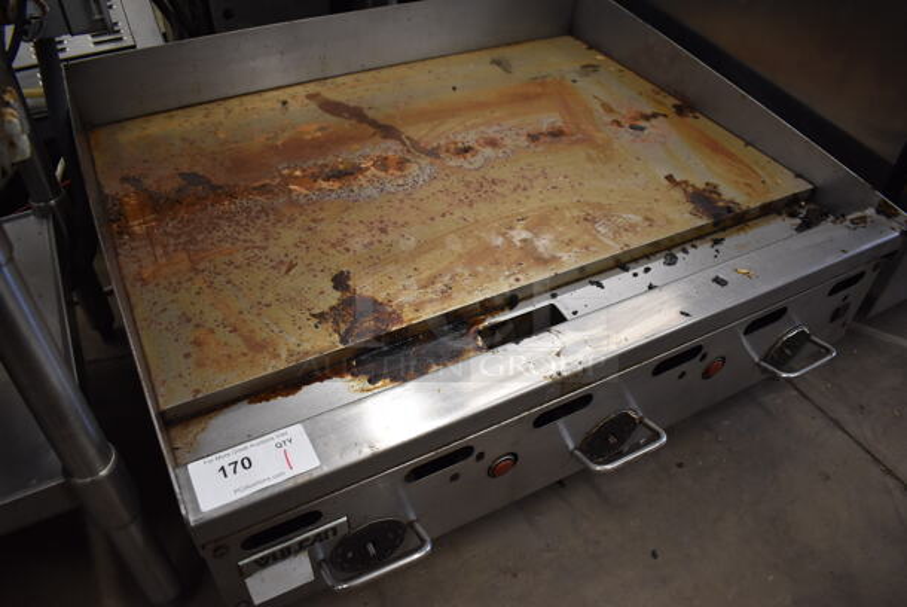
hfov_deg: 67.3
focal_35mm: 27
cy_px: 304
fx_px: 681
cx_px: 454
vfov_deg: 48.0
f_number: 3.5
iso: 800
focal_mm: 18
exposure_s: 1/125
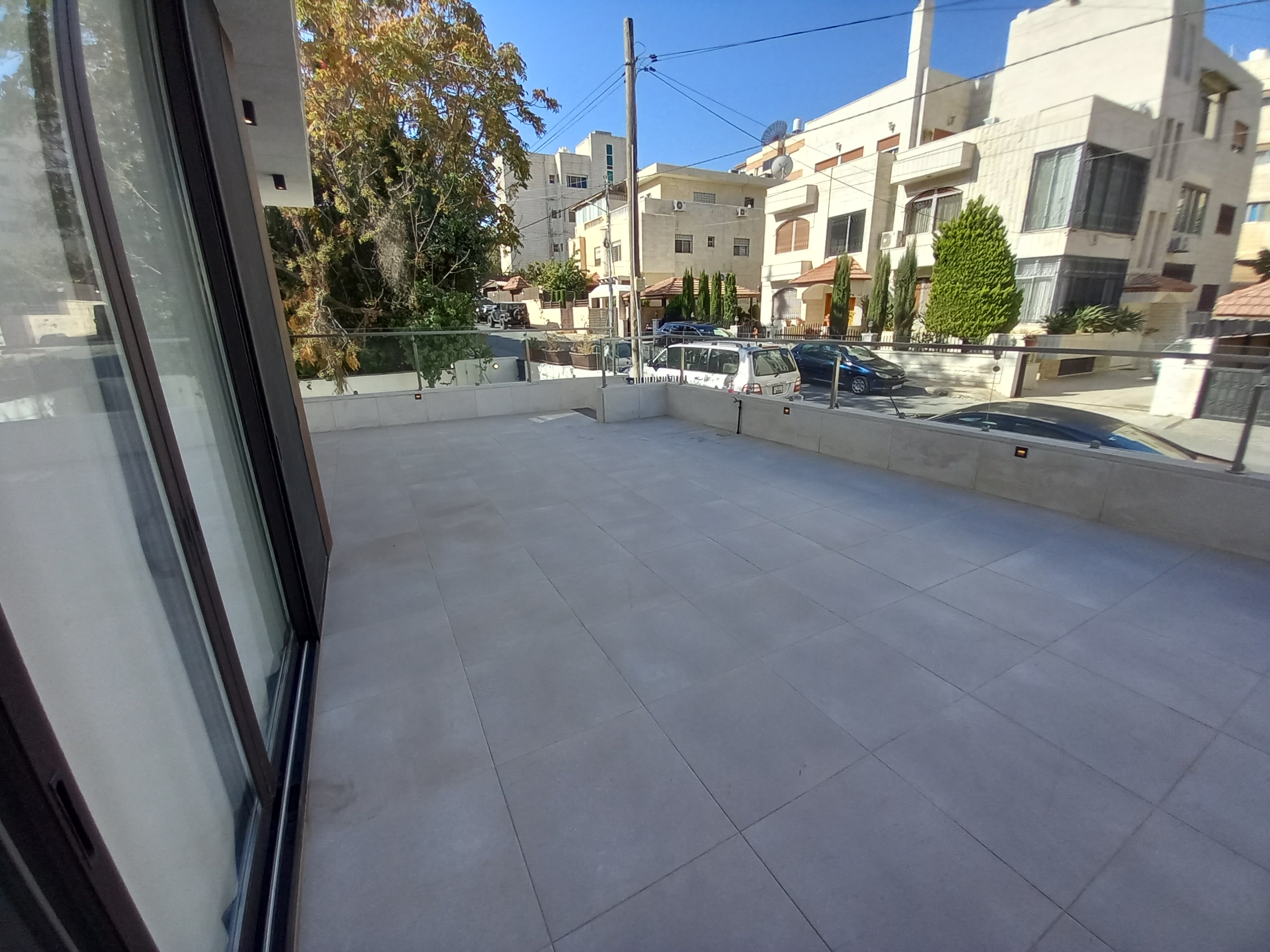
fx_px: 477
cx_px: 635
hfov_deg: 106.2
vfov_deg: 89.9
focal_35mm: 13
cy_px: 476
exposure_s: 1/504
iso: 40
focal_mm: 1.13
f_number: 2.2
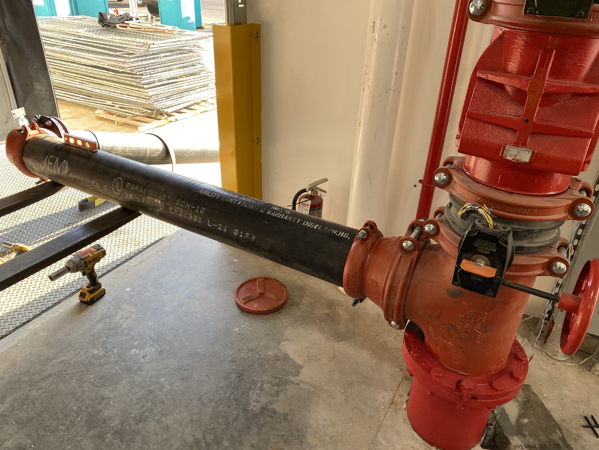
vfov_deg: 53.1
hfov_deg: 67.3
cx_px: 300
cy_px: 225
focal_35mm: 26
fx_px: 450
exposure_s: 1/121
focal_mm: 4.25
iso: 80
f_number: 1.8
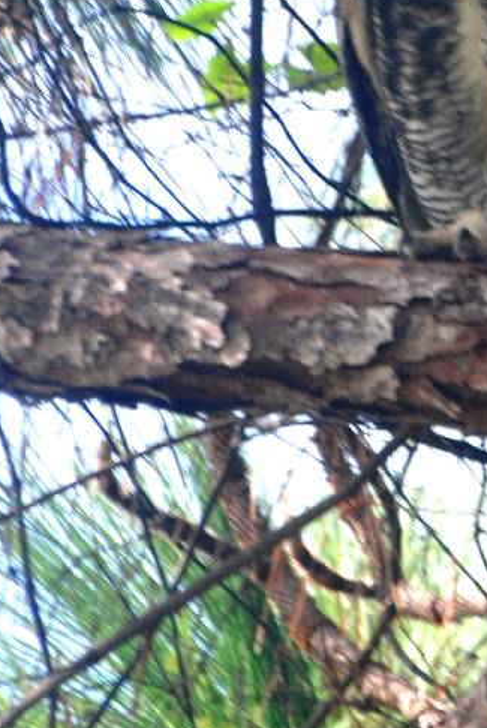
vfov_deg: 1.4
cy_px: 183
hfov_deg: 0.9
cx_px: 588
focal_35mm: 1482
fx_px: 30006
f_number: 7.1
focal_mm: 300
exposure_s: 1/160
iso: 400
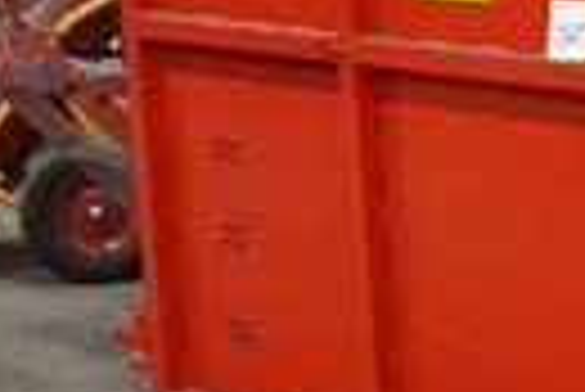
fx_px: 2290
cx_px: 1130
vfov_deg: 9.8
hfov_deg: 12.9
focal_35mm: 141
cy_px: 207
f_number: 3.5
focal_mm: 17
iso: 3200
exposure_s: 1/80
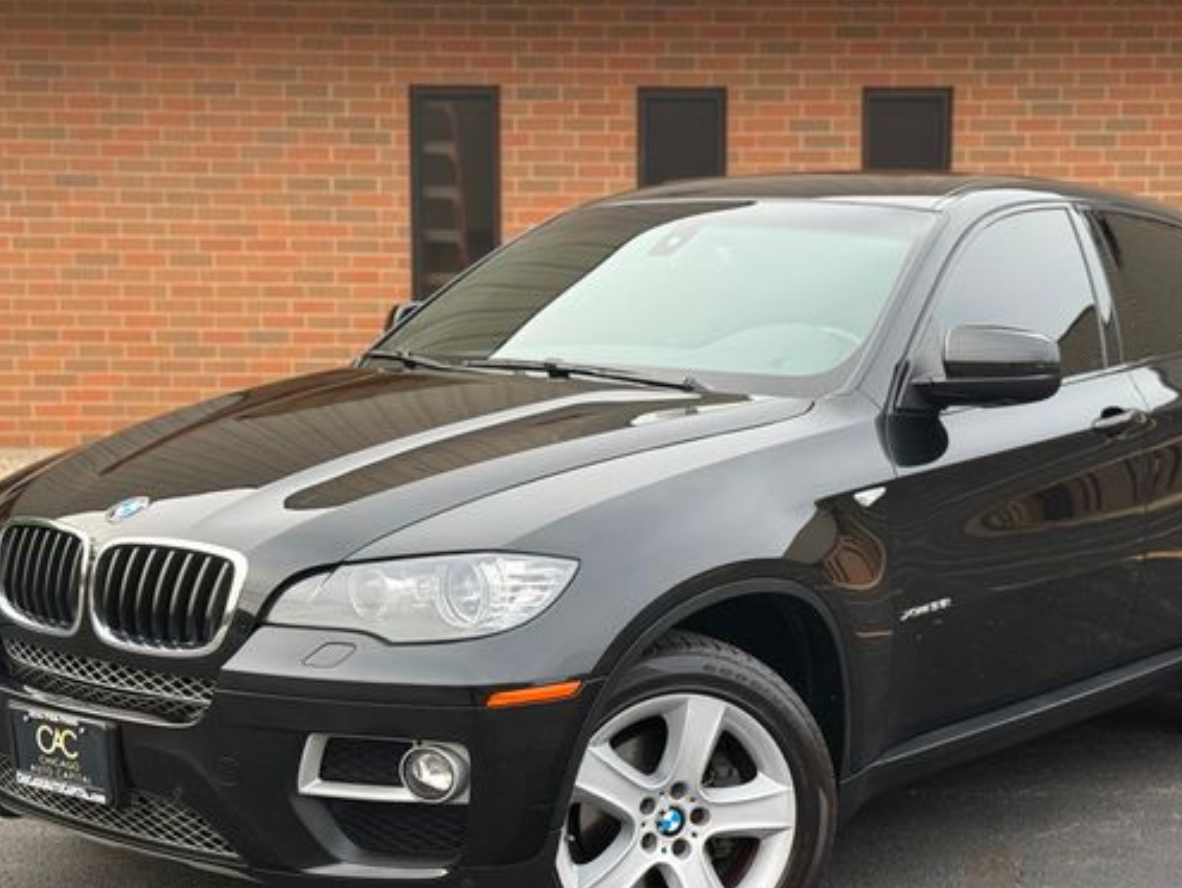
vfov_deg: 23.6
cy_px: 559
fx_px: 2119
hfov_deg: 31.1
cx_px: 659
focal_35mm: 62
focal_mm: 6.76
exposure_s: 1/121
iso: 80
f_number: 1.78
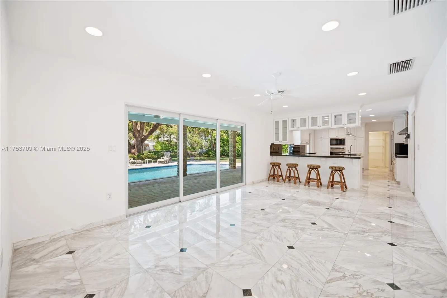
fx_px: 174
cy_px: 149
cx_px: 224
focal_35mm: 14
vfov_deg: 81.2
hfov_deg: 104.2
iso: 100
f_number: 2.8
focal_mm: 14
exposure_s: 1/20
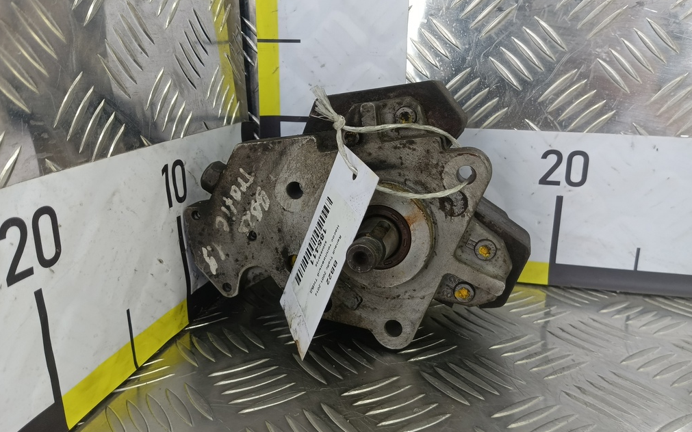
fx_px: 547
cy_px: 198
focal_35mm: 29
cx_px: 348
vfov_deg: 43.1
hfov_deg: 64.6
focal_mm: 4.11
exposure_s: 1/50
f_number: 1.6
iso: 97
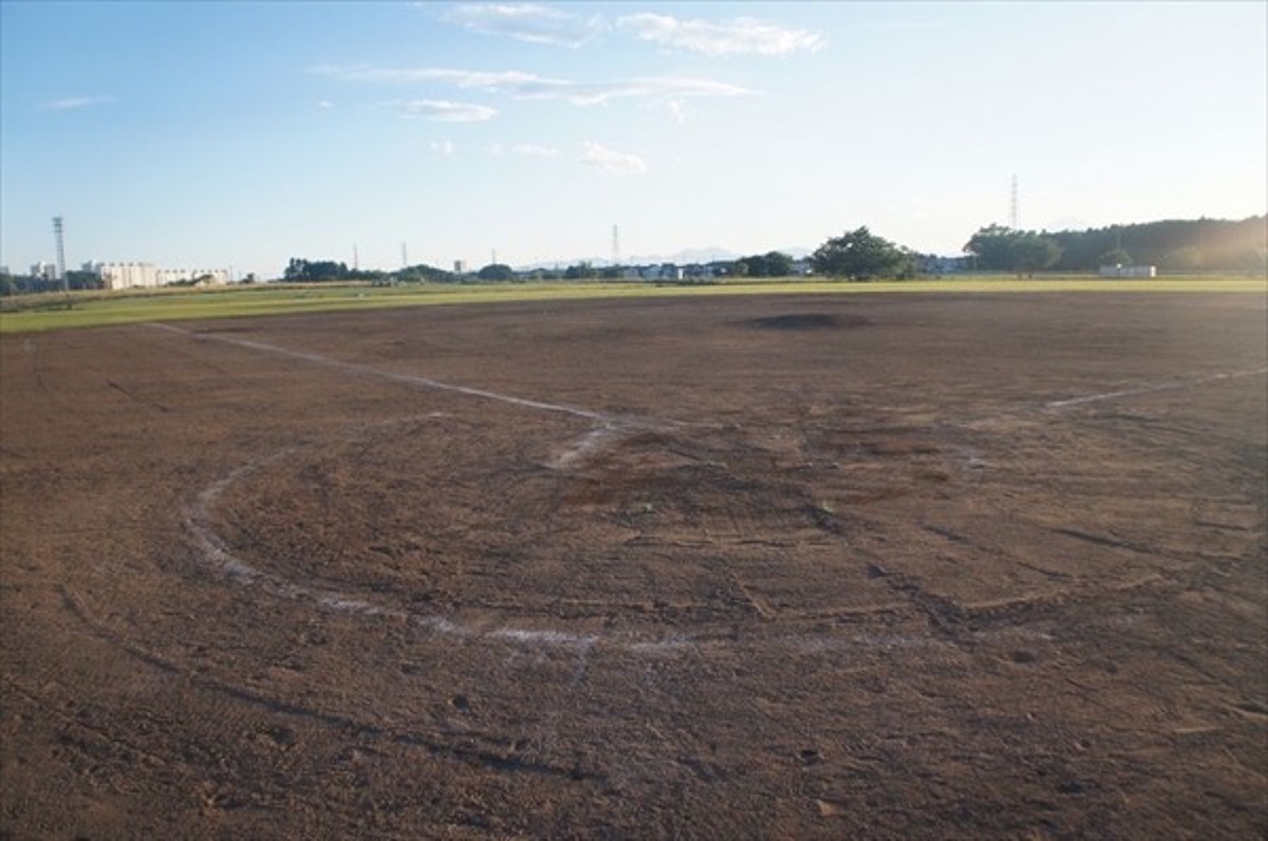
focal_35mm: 27
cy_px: 420
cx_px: 634
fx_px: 949
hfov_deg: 67.5
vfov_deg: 47.8
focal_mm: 18
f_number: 5.6
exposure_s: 1/320
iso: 200
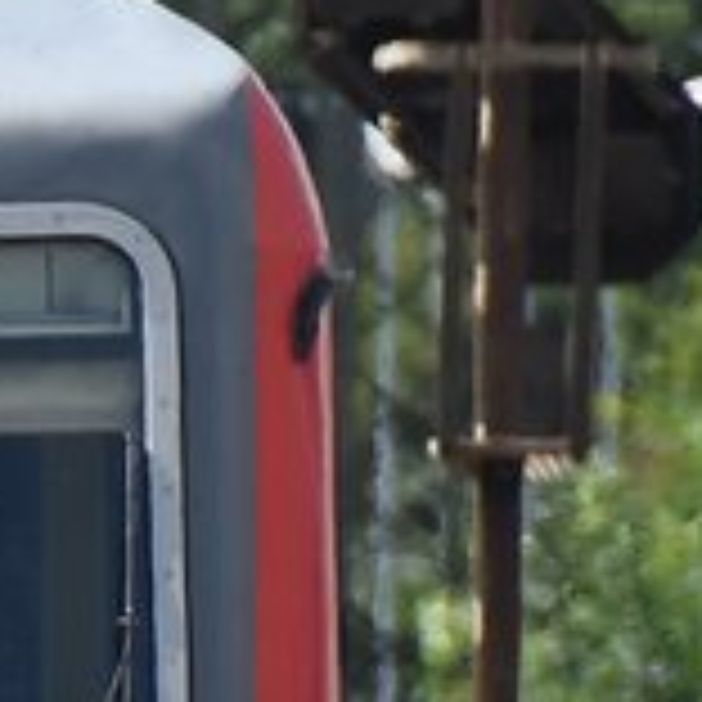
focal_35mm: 2941
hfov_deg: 0.6
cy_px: 738
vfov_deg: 0.6
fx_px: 67478
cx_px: -1148
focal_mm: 300
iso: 400
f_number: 7.1
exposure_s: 1/1000
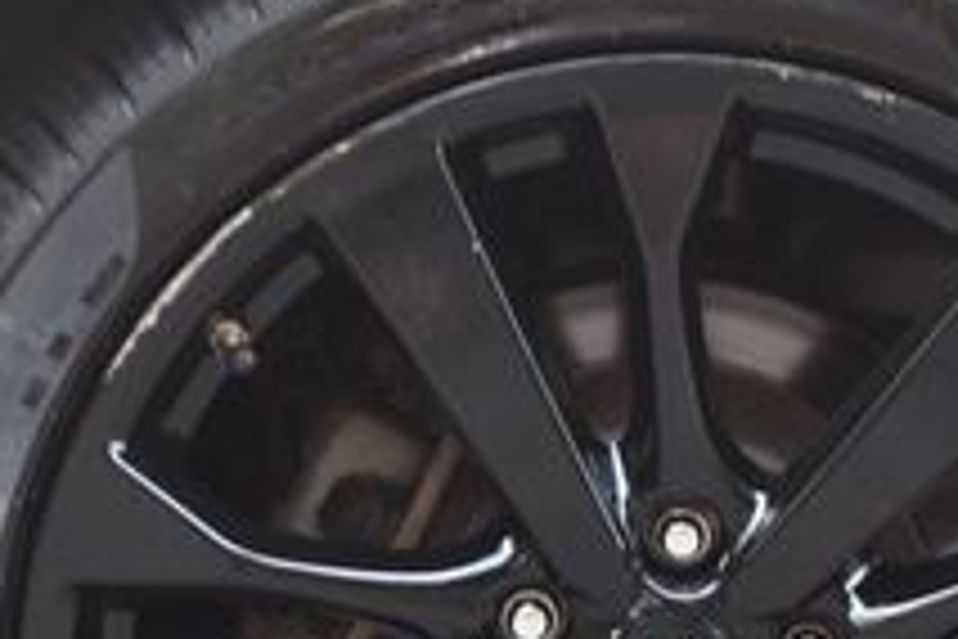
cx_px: 648
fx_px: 10777
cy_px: 572
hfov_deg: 5.1
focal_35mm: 405
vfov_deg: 3.4
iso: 1000
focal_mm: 90
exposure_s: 1/125
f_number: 4.8
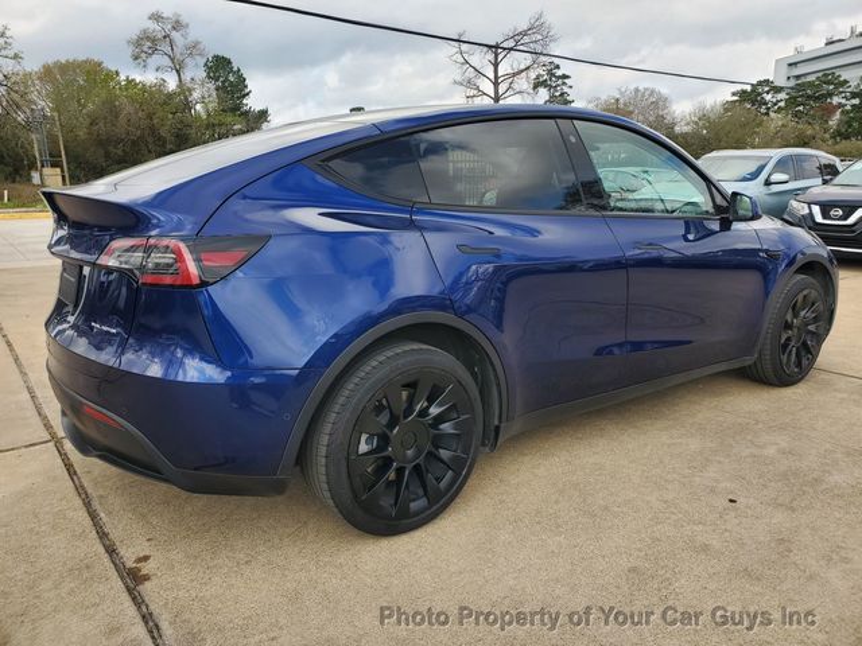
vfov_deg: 53.1
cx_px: 431
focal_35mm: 26
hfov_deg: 67.3
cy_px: 323
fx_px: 647
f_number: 2.4
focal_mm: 4.3
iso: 50
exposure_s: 1/674
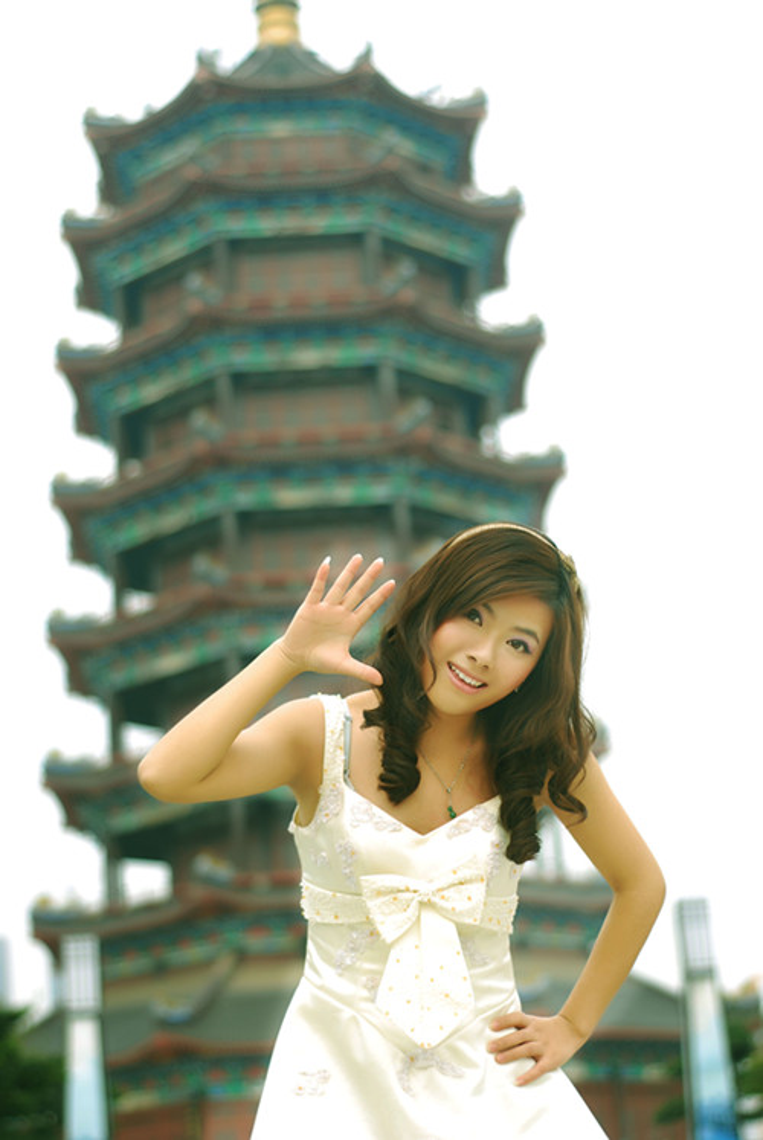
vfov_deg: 27.0
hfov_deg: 18.2
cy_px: 570
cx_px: 382
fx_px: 2378
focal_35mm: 75
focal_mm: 50
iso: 100
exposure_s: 1/400
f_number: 2.5
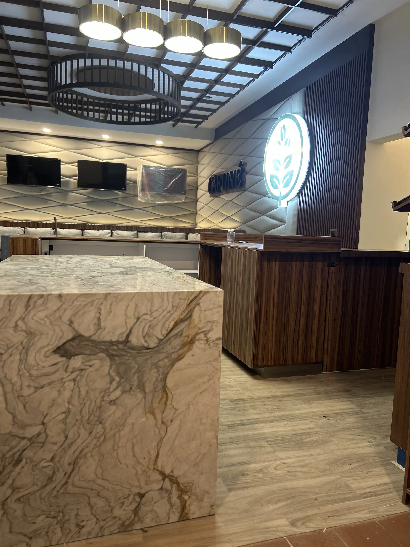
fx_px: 411
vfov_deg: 67.3
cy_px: 274
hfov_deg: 53.1
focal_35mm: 26
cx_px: 205
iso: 200
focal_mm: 5.7
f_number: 1.5
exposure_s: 1/60
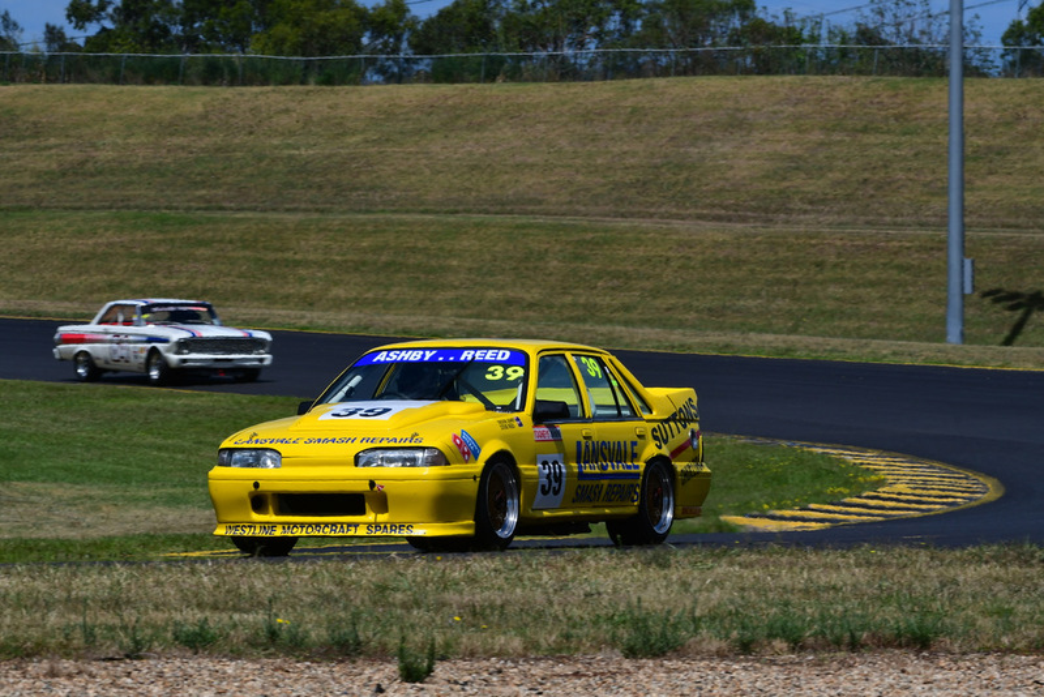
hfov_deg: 6.9
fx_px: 8703
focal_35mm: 300
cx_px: 522
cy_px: 348
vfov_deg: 4.6
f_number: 14
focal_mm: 200
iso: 250
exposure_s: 1/640
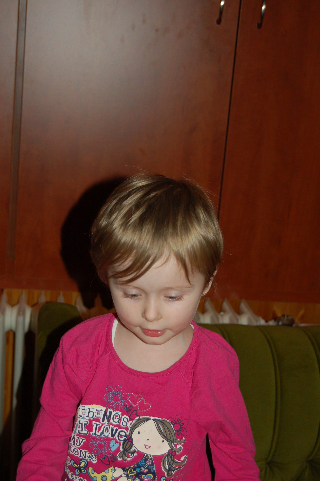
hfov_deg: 21.5
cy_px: 240
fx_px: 841
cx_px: 160
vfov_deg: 31.9
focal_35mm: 63
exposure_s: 1/60
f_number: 5.3
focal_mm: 42
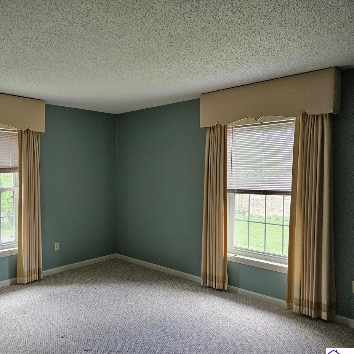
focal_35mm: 28
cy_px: 181
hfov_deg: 55.9
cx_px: 113
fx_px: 324
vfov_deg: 57.3
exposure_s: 1/240
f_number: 1.8
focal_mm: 5.4
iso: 640
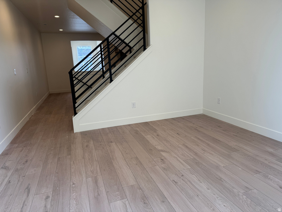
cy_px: 106
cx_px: 141
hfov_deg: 71.6
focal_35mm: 24
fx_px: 196
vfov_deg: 56.8
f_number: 1.78
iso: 64
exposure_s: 1/120
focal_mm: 6.76
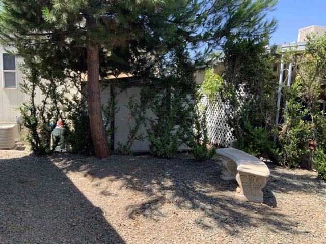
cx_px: 163
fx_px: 273
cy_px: 122
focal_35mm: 29
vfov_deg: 48.2
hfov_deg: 61.7
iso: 16
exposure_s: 1/461
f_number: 1.8
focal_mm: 3
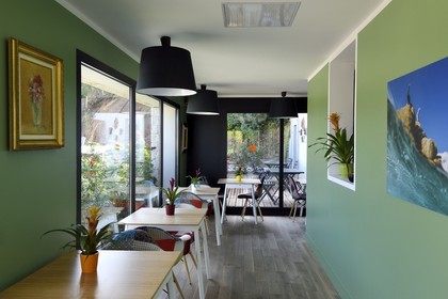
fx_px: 386
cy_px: 150
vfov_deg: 42.3
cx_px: 224
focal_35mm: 31
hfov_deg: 60.3
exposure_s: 1/125
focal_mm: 31
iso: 800
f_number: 8
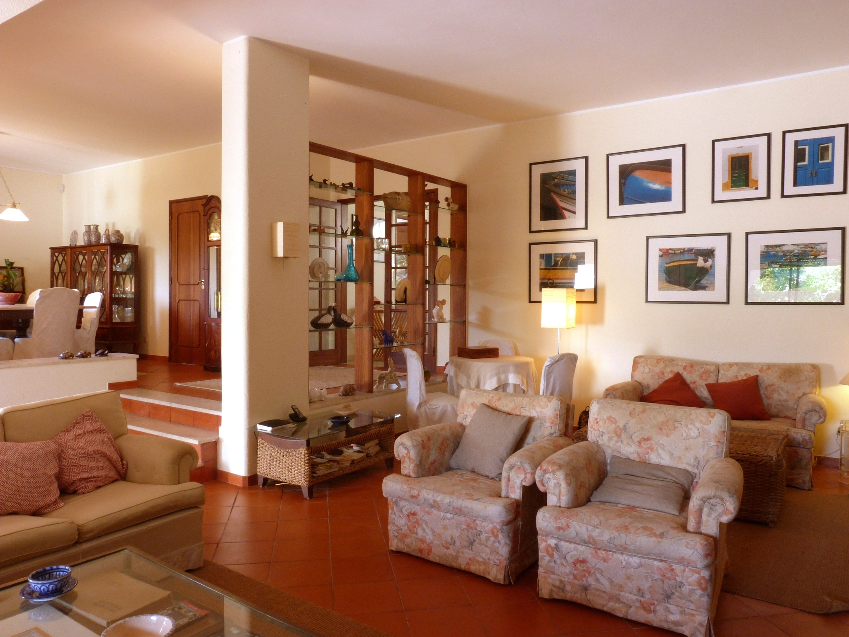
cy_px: 318
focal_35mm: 25
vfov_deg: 54.9
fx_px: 613
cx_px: 424
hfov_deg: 69.4
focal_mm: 4.5
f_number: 7.1
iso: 100
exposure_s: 1/1.3
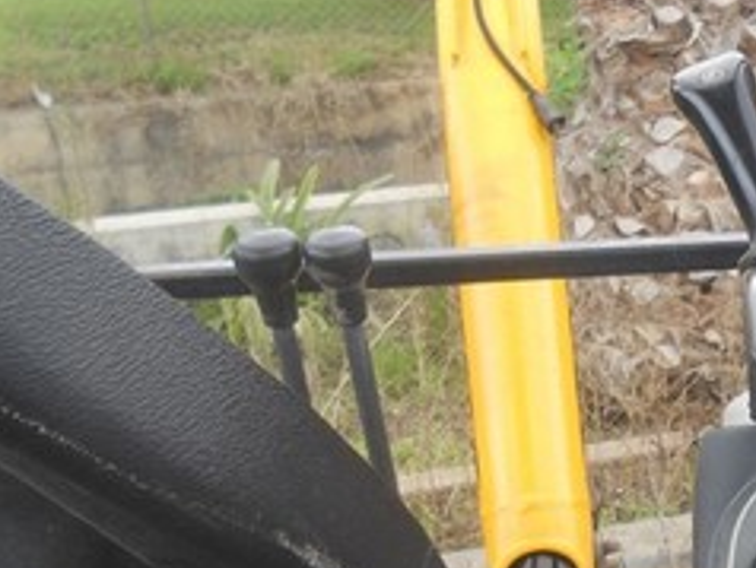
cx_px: 820
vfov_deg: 21.2
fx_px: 1487
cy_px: 511
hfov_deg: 26.4
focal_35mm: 68
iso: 80
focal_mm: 4.9
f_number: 3.2
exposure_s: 1/100
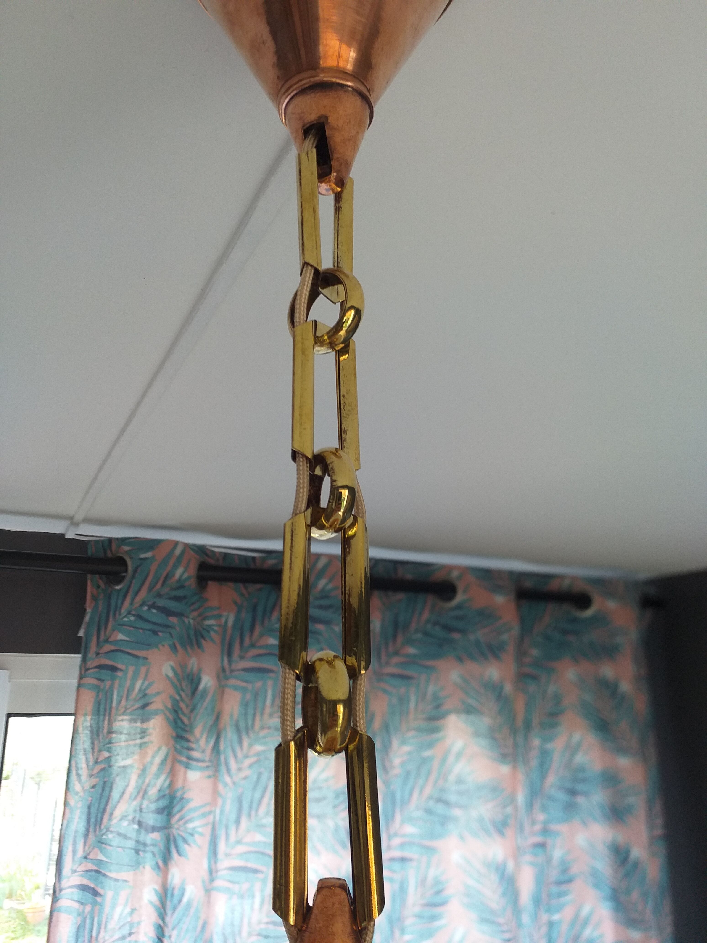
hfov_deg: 53.1
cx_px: 354
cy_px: 472
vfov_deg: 67.3
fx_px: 708
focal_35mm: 26
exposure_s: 1/50
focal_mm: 3.6
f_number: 1.9
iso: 64
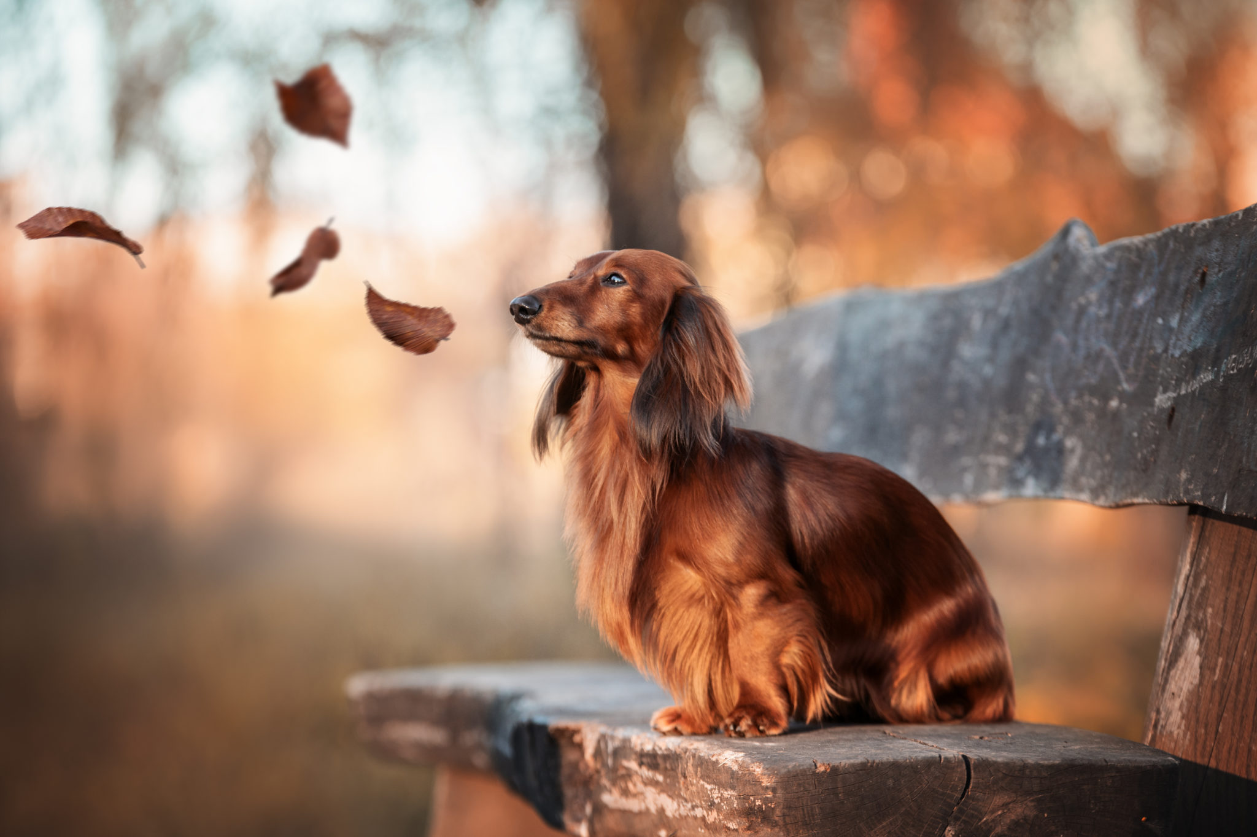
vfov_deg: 9.8
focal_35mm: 140
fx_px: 4885
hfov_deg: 14.7
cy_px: 418
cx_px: 628
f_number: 4
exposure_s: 1/500
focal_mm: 140
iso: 800
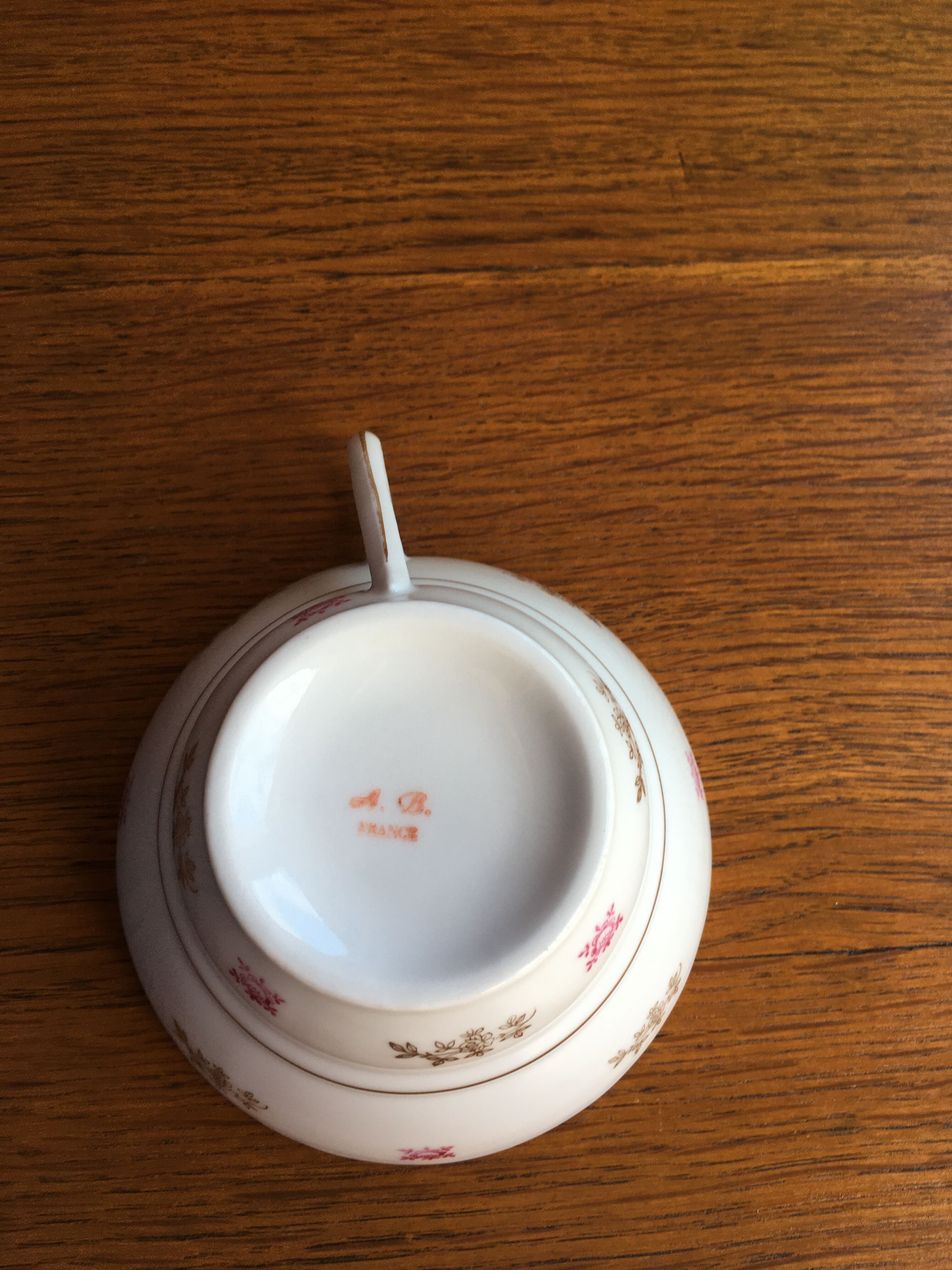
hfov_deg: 48.2
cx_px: 476
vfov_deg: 61.7
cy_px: 635
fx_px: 1063
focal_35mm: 29
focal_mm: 4.15
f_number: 2.2
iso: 32
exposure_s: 1/100
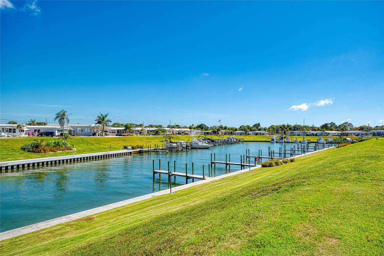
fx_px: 256
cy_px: 128
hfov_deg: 73.8
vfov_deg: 53.1
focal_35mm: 24
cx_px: 192
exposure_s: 1/3200
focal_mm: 24
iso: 320
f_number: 7.1
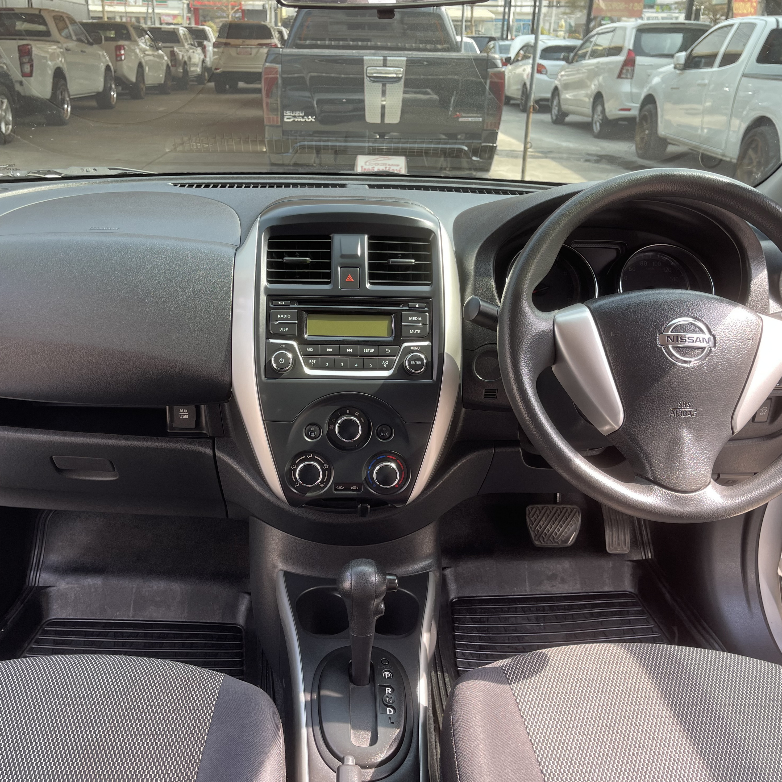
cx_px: 355
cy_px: 386
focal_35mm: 30
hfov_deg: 54.0
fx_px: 767
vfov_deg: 54.0
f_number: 1.6
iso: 50
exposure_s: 1/121
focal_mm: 5.1
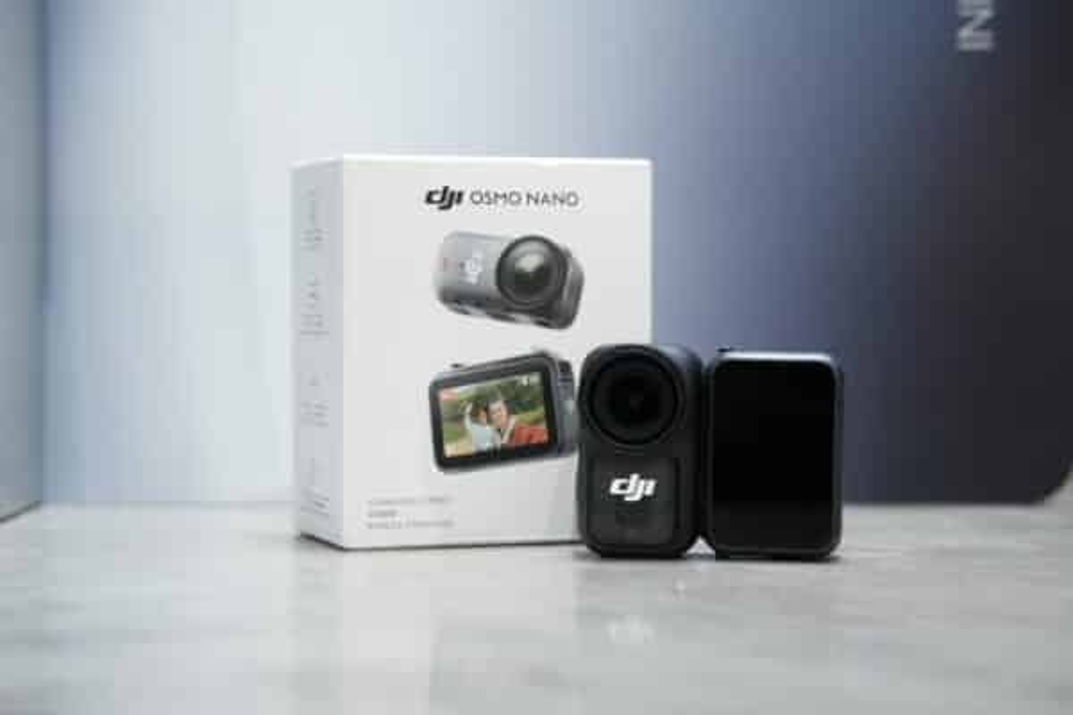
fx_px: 2235
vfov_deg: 18.2
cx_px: 536
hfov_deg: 27.0
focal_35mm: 75
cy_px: 358
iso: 400
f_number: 4
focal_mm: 50
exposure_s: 1/60
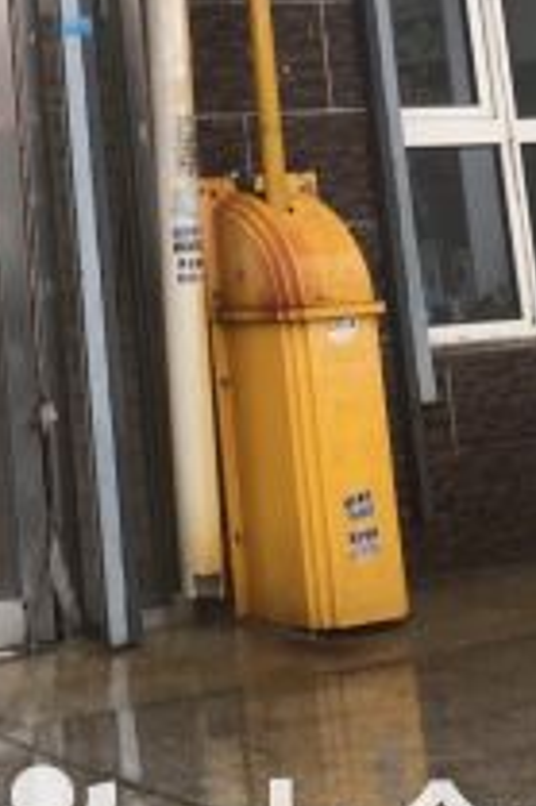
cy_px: -293
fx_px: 2259
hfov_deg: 13.2
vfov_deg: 18.5
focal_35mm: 101
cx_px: -71
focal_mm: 4.15
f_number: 2.2
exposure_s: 1/124
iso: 25
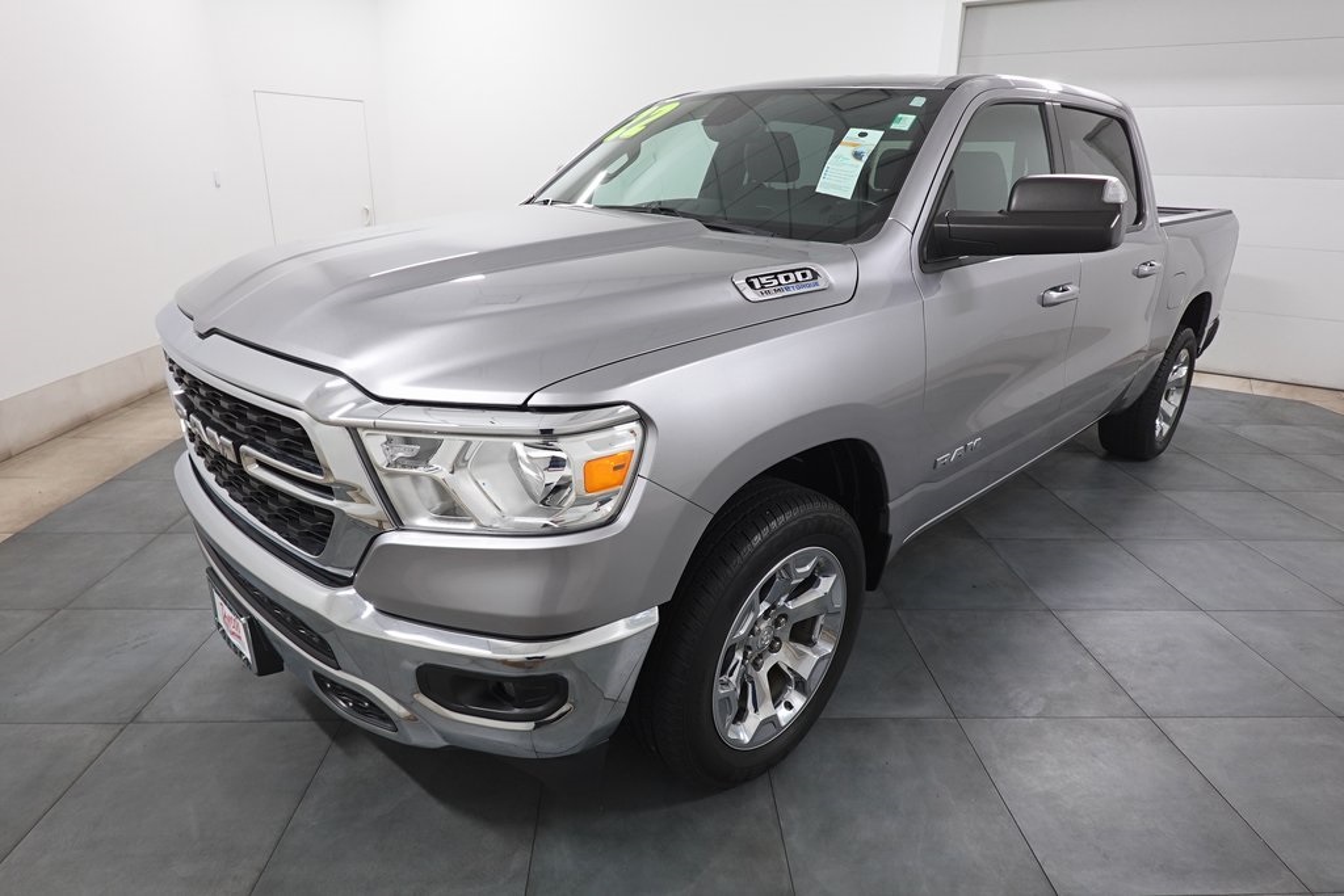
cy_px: 448
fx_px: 747
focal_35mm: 20
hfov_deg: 84.0
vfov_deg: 61.9
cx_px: 672
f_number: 2.8
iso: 250
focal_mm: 7.6
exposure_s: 1/80
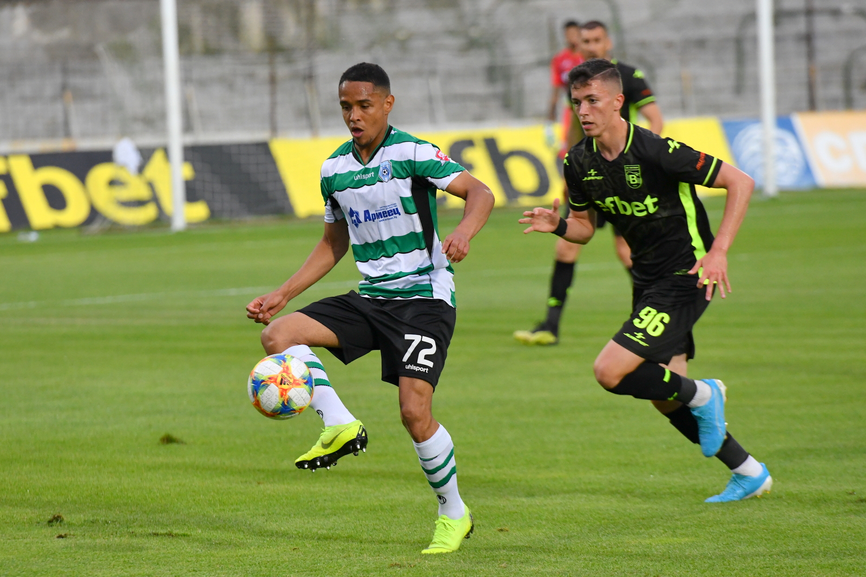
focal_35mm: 200
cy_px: 288
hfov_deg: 10.3
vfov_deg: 6.9
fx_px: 4811
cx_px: 433
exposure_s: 1/1600
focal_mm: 200
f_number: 4
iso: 2000
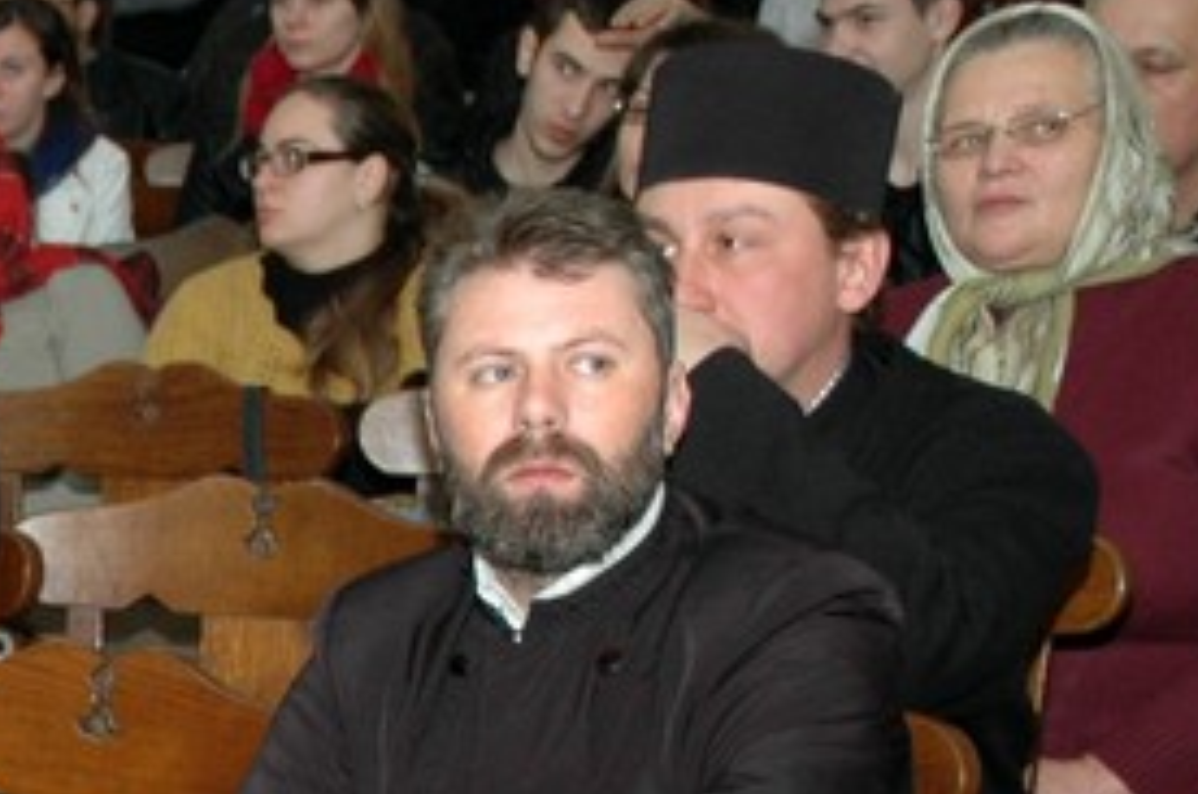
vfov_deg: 10.9
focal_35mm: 123
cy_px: 1059
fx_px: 4074
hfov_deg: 15.3
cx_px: -673
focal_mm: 25
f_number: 4.5
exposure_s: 1/60
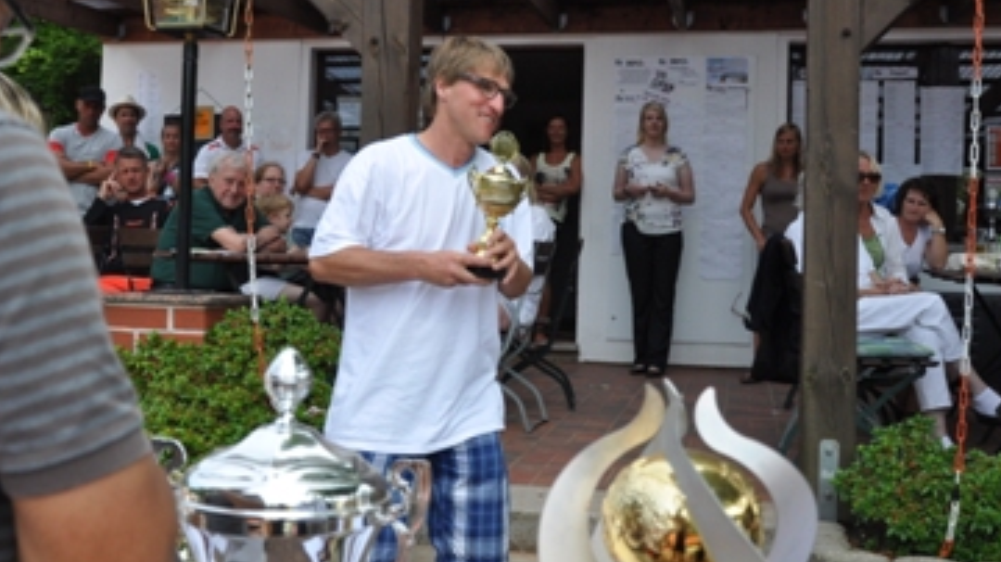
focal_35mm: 43
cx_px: 470
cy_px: 236
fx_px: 1141
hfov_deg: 47.4
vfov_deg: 27.6
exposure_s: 1/1250
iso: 400
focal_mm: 22
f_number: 4.5
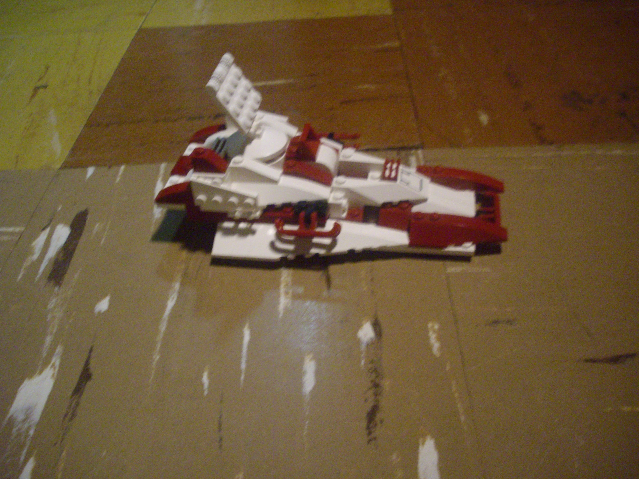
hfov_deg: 50.1
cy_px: 240
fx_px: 683
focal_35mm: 37
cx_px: 320
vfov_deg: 38.7
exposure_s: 1/6
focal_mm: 6.2
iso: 400
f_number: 2.8
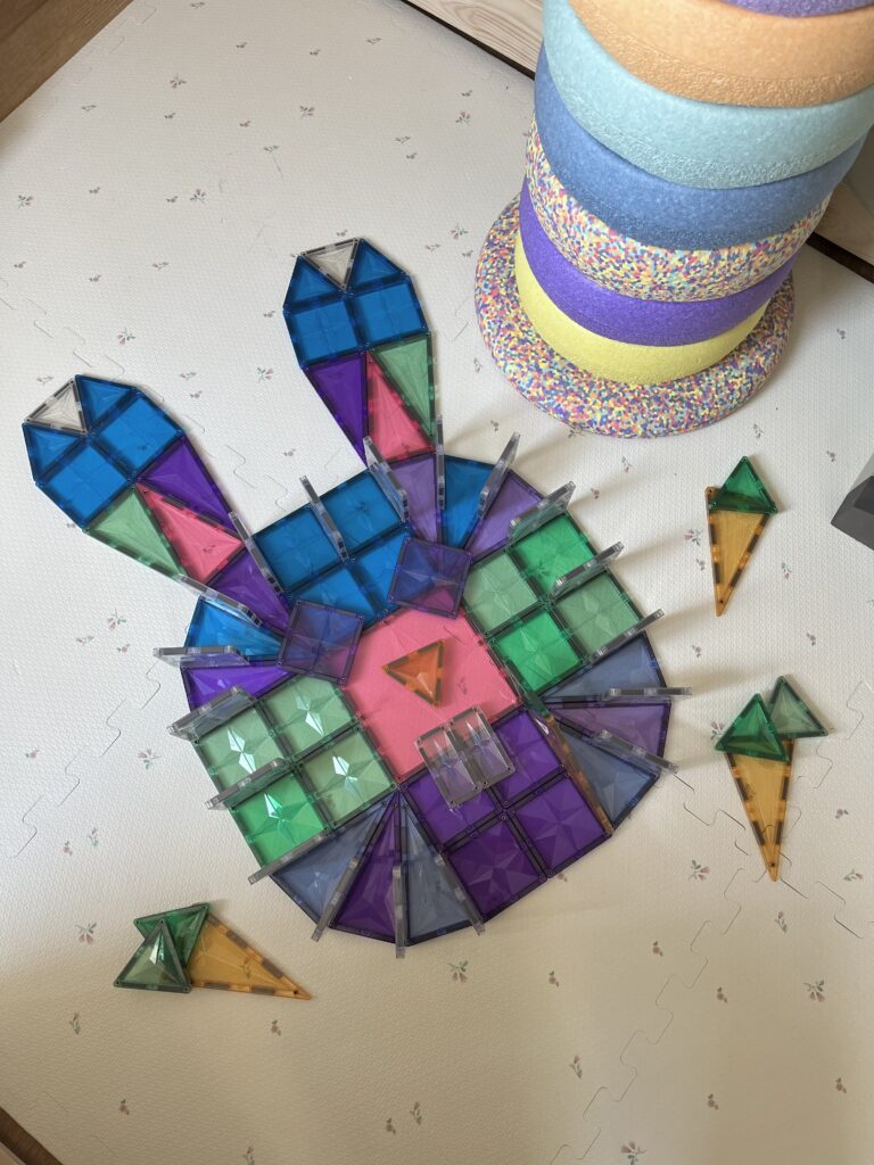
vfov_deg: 67.3
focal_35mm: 26
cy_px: 582
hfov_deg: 53.1
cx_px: 437
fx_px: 875
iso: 125
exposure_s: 1/121
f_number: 1.6
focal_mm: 5.1
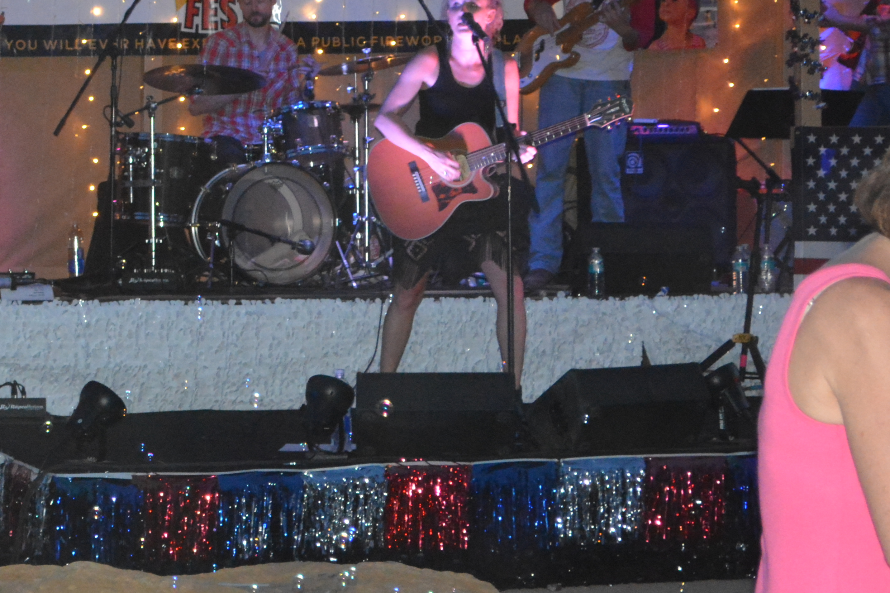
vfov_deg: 7.9
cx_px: -101
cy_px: 47
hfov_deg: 11.6
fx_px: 4301
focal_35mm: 174
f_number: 5.6
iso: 3200
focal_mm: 48
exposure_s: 1/60
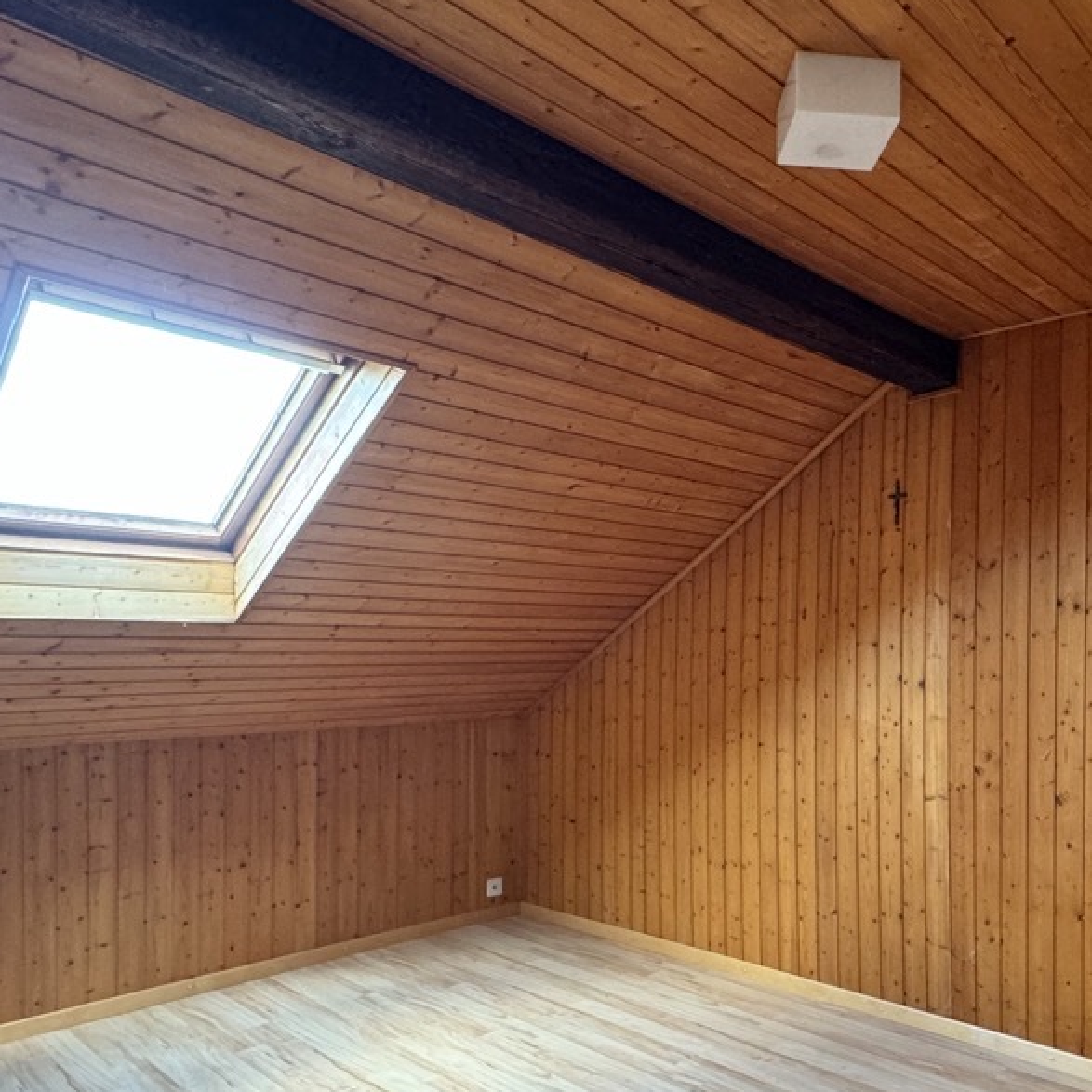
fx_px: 964
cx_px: 744
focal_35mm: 27
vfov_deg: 58.4
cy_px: 673
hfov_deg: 57.5
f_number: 2.2
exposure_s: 1/50
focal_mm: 2.22
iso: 400
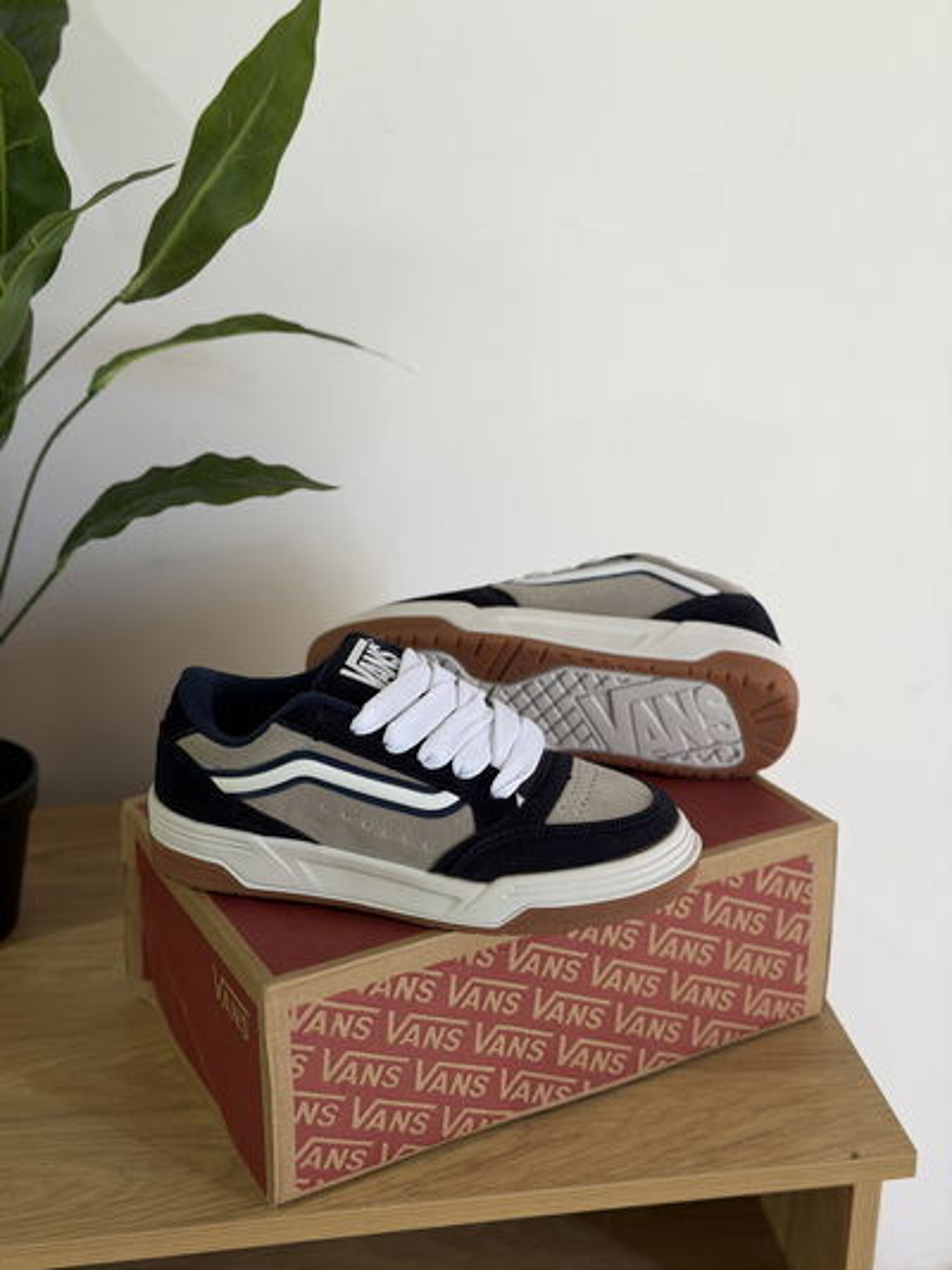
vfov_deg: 39.6
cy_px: 635
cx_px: 476
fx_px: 1759
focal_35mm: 48
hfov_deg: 30.3
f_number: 1.78
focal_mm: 6.76
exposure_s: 1/100
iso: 80
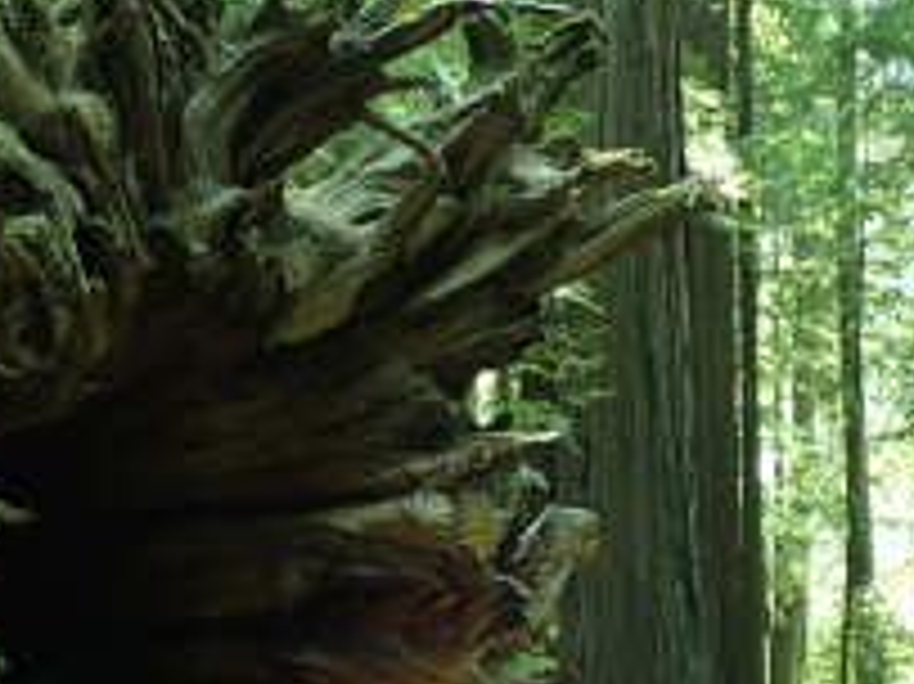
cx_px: 513
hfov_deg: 17.7
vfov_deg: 13.2
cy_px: 655
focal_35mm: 111
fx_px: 2929
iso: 400
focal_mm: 9.01
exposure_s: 1/40
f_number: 3.2
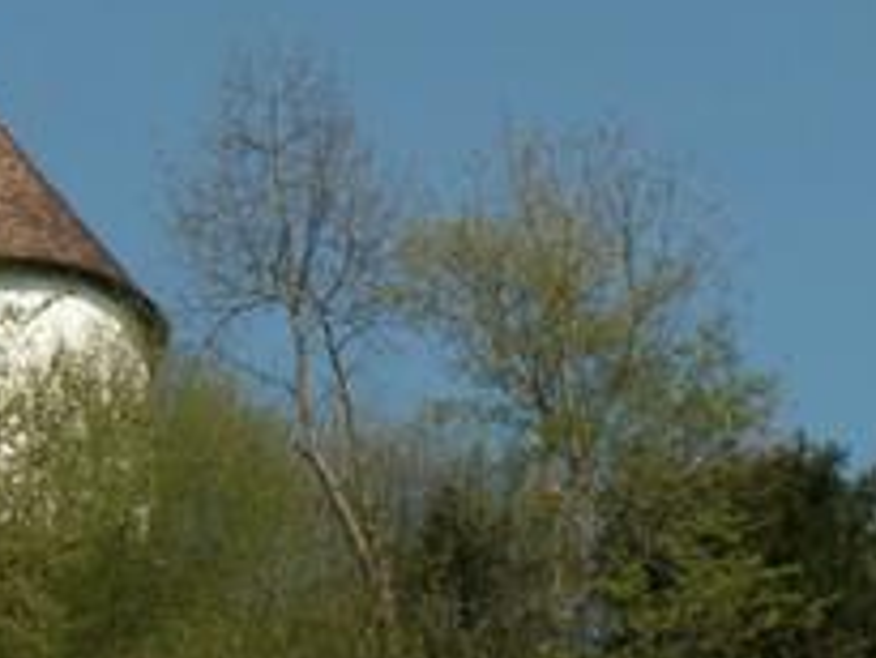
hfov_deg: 8.3
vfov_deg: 6.4
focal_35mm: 234
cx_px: -466
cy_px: 150
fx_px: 5925
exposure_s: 1/160
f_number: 8
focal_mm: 12.44
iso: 50
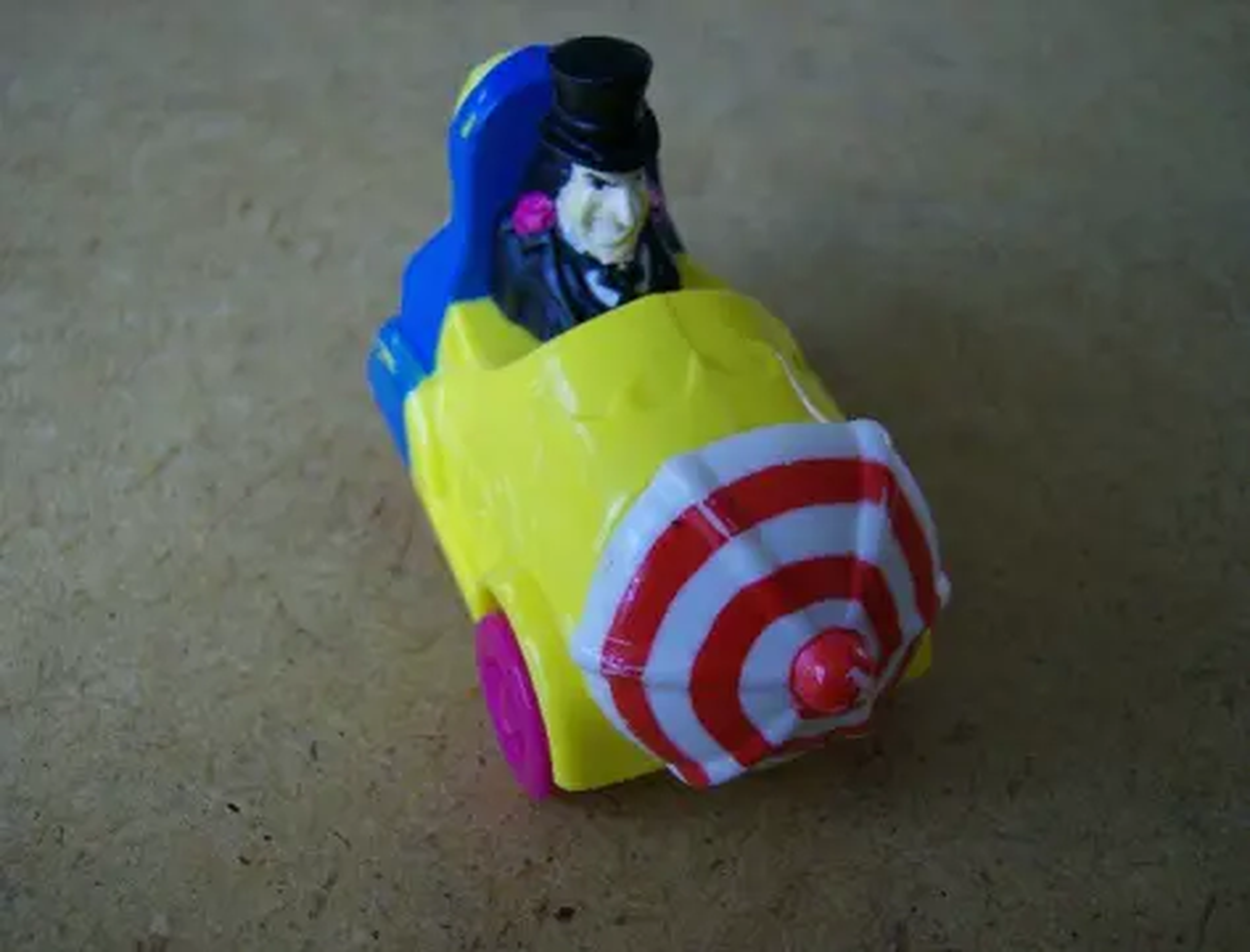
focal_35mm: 36
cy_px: 476
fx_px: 1307
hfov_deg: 51.1
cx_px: 625
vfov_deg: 40.0
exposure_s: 1/94.3
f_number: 2.8
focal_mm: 6
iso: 100
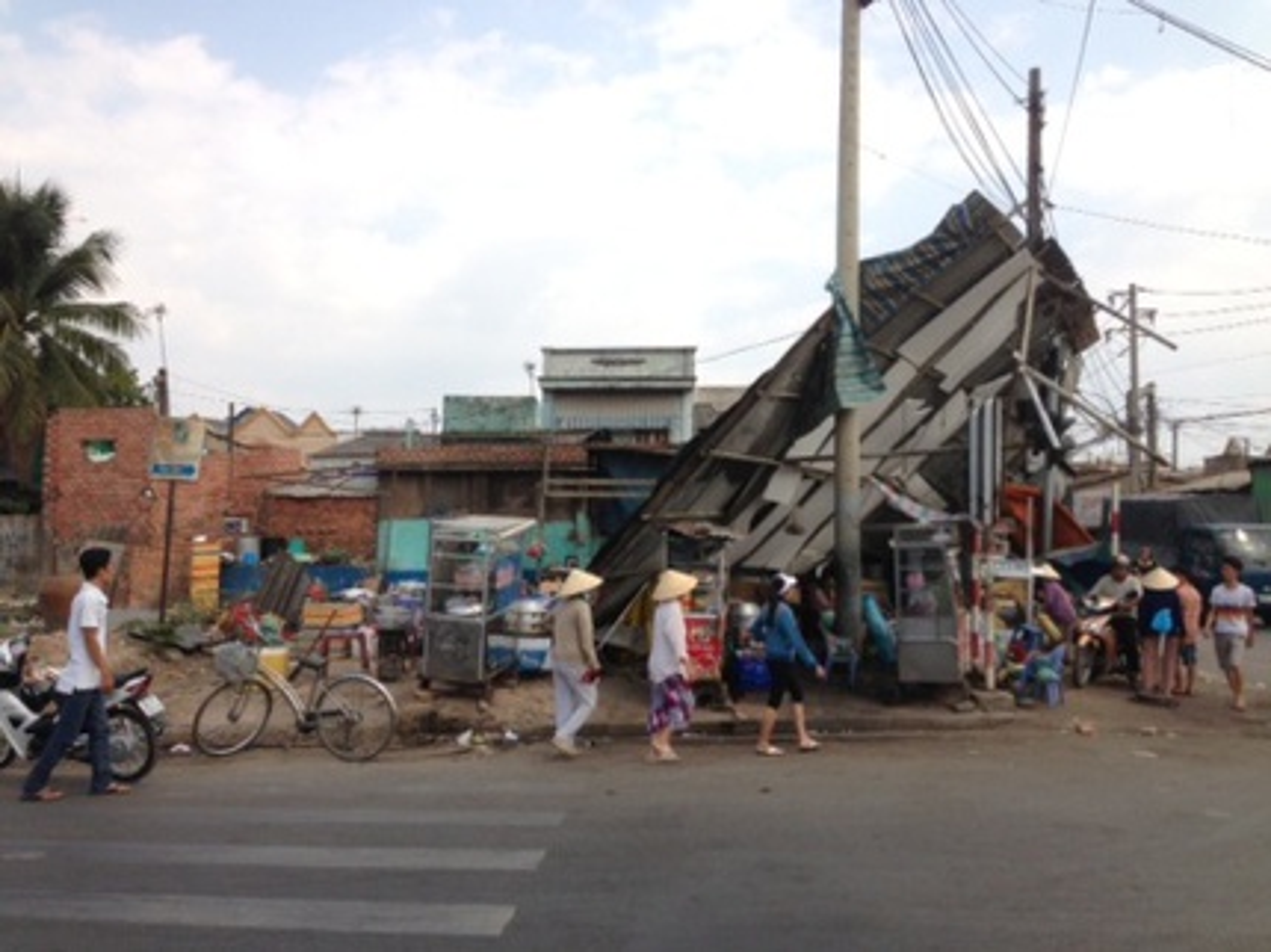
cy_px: 476
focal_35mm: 33
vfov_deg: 42.9
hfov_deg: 55.4
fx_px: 1211
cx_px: 636
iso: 50
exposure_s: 1/1004
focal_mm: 4.13
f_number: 2.4
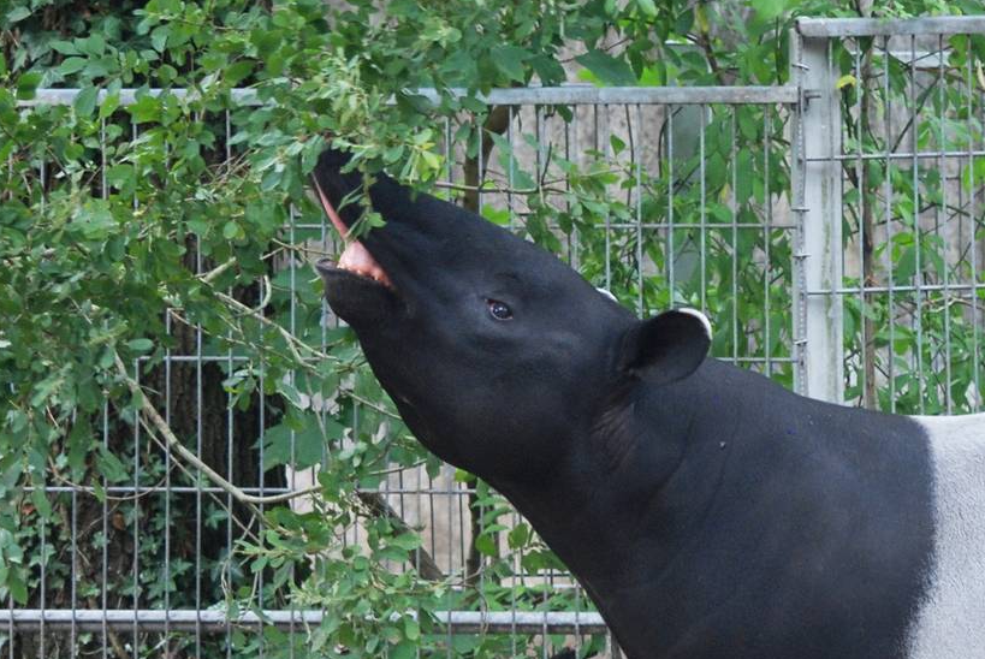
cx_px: 802
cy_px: 597
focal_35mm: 293
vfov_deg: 4.7
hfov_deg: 7.0
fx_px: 8025
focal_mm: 100
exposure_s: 1/40
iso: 400
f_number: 4.2
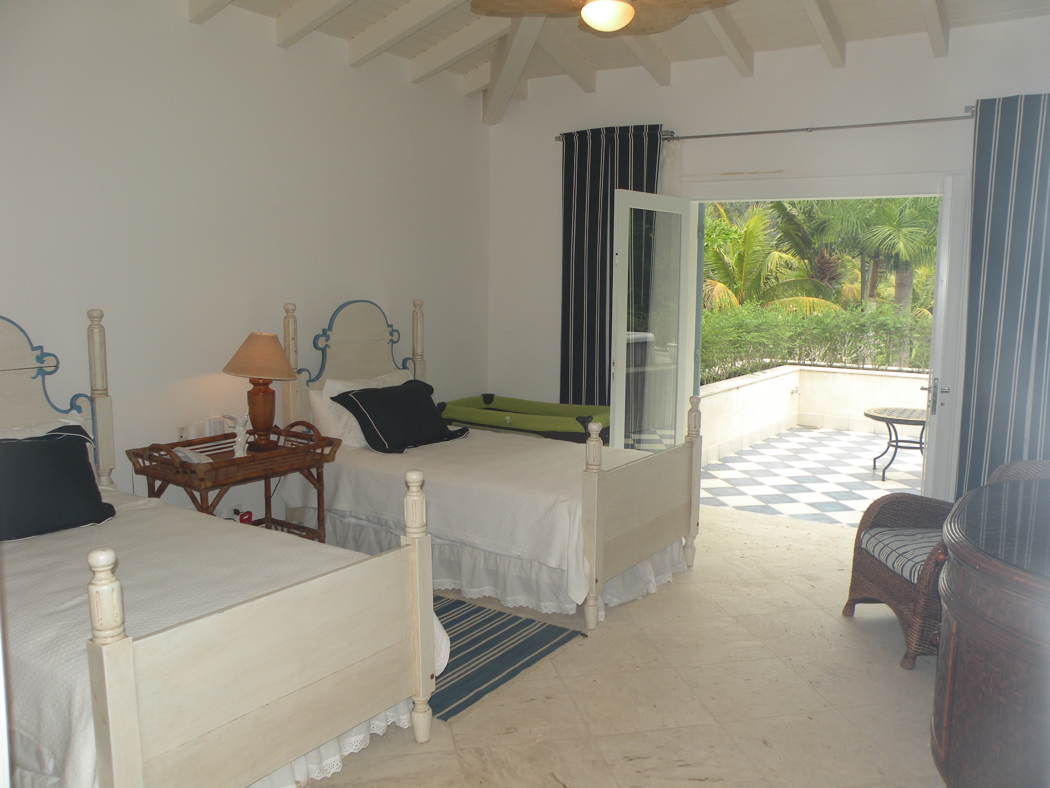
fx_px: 819
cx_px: 525
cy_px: 394
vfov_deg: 51.4
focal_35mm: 27
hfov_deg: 65.3
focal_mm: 4.7
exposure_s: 1/54.1
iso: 64
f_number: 2.8
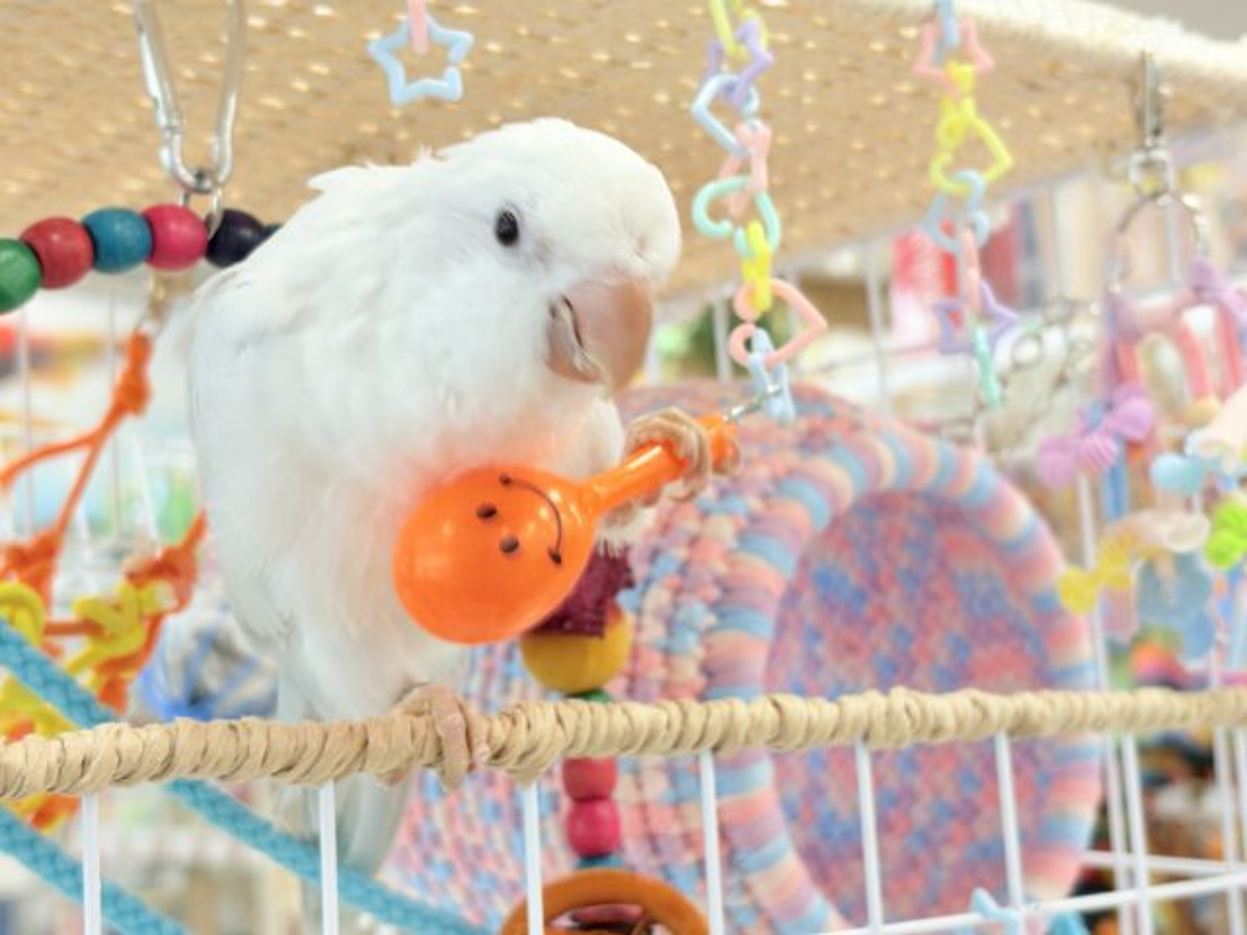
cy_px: 468
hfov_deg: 36.8
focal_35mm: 52
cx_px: 624
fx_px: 1873
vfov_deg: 28.0
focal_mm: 5.96
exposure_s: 1/50
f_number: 1.6
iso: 50
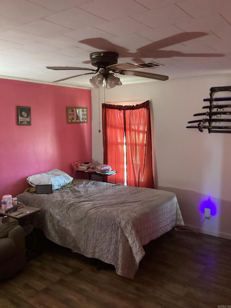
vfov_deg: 58.4
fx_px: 276
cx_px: 116
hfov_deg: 45.4
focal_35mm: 31
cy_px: 154
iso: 640
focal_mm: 3.3
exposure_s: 1/24
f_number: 2.4
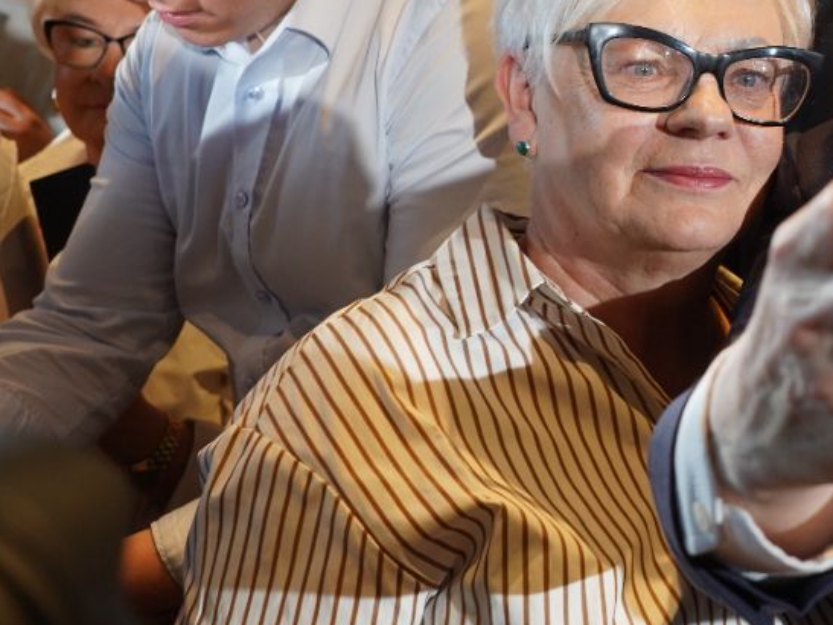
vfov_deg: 18.4
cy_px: 231
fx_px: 1925
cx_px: 793
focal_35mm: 80
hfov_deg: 23.6
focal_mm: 35
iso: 1250
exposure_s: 1/100
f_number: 5.6
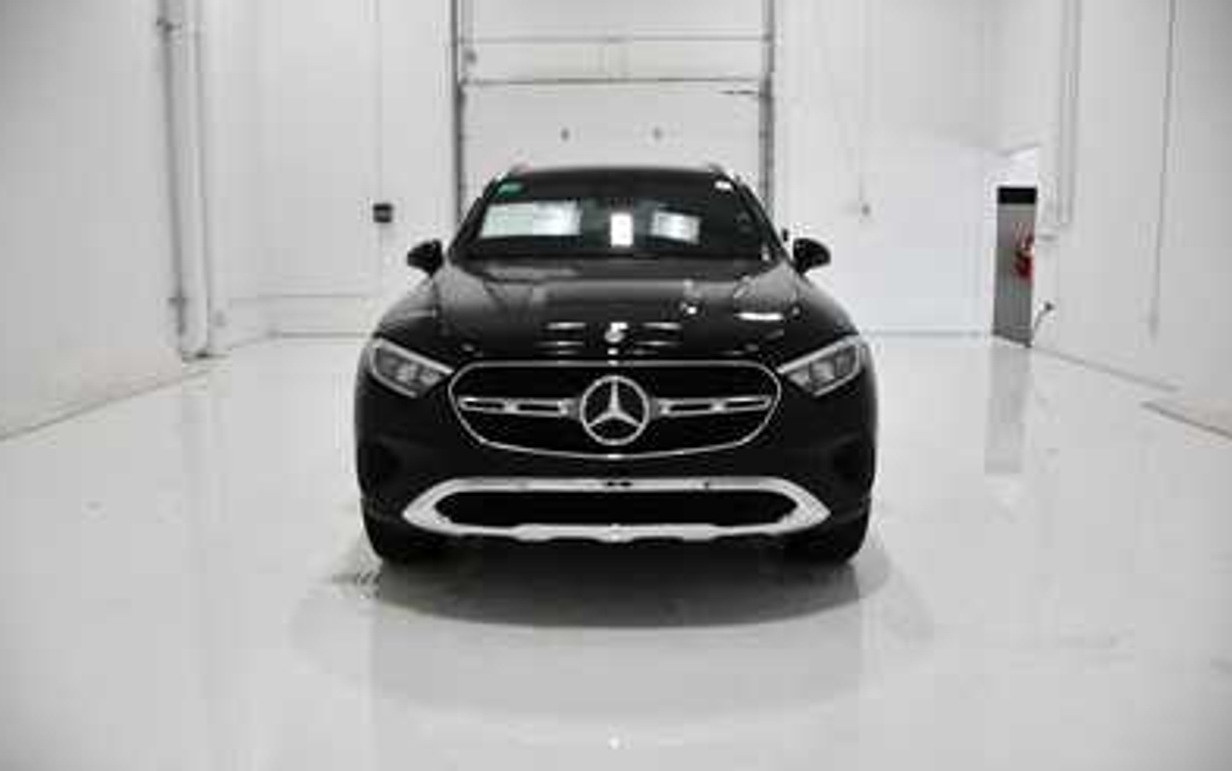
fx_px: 941
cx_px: 608
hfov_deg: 66.4
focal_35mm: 28
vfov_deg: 44.6
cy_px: 365
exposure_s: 1/250
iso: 800
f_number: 3.5
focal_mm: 18
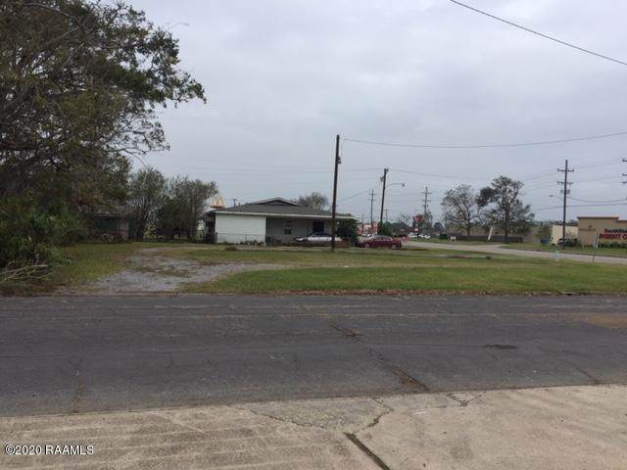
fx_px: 525
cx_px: 314
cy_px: 235
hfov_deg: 61.7
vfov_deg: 48.2
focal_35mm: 29
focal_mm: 4.15
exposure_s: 1/1276
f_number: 2.2
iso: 32
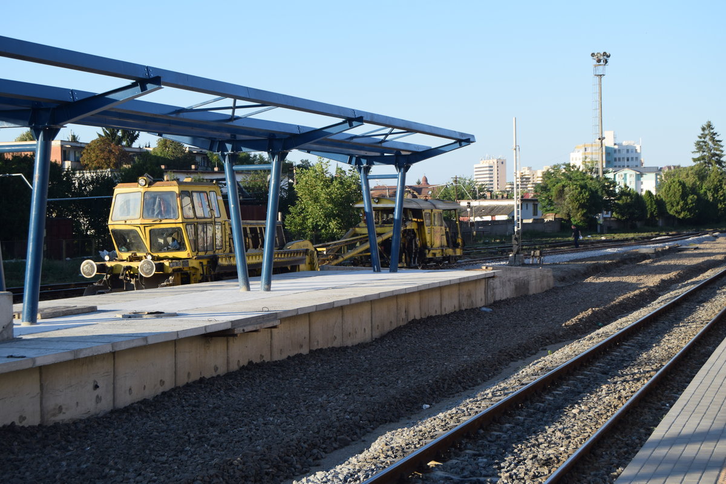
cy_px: 242
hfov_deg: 29.9
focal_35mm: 68
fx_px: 1361
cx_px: 363
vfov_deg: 20.2
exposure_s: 1/250
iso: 280
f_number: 8
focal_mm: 45
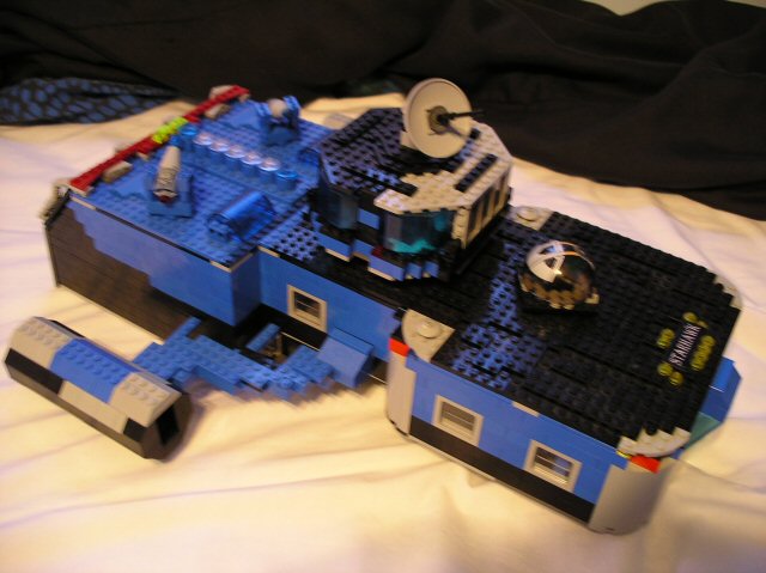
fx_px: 818
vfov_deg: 38.6
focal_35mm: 37
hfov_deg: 50.2
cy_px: 286
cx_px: 383
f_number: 2.8
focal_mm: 7.8
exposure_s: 1/2.86
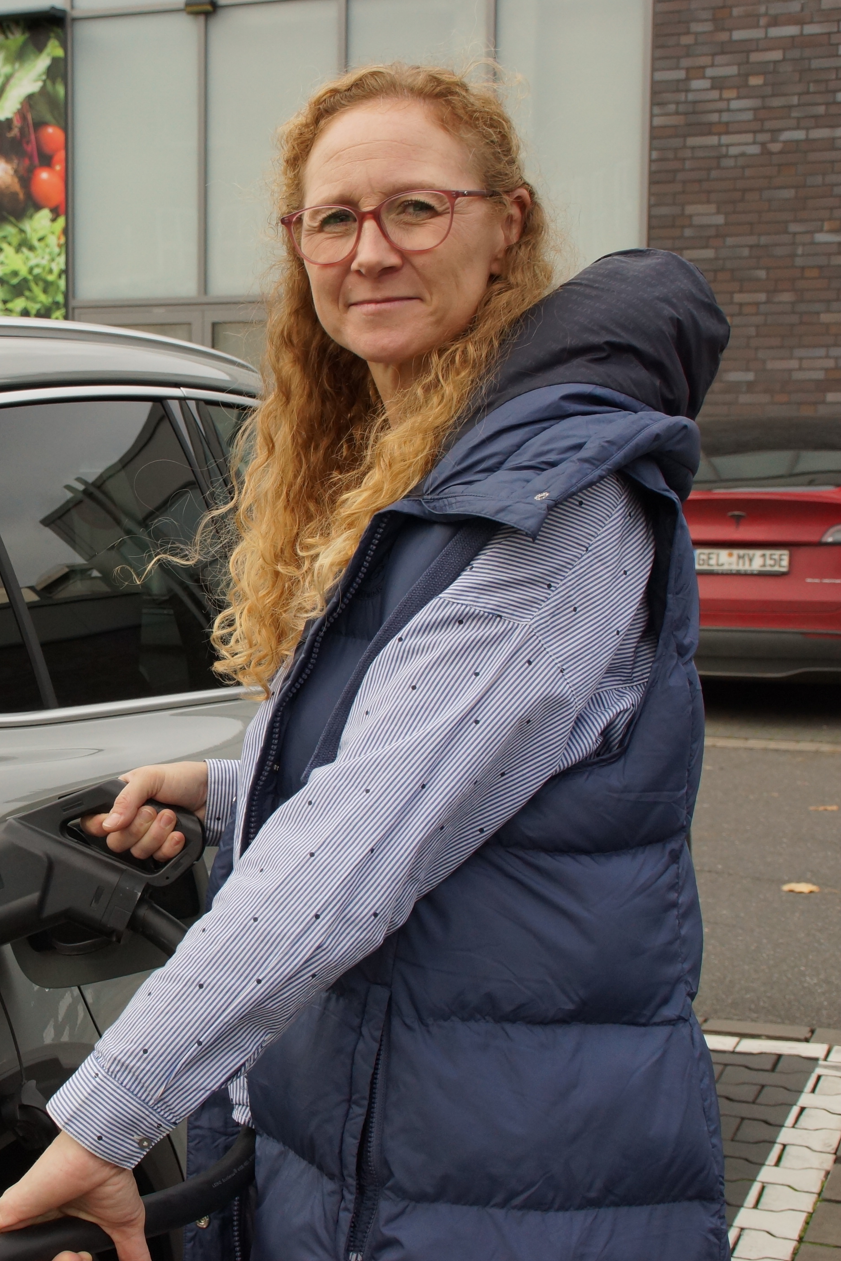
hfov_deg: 19.6
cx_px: 66
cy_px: 627
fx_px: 2383
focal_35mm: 68
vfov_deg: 29.7
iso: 400
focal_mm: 30
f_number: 8
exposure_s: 1/500
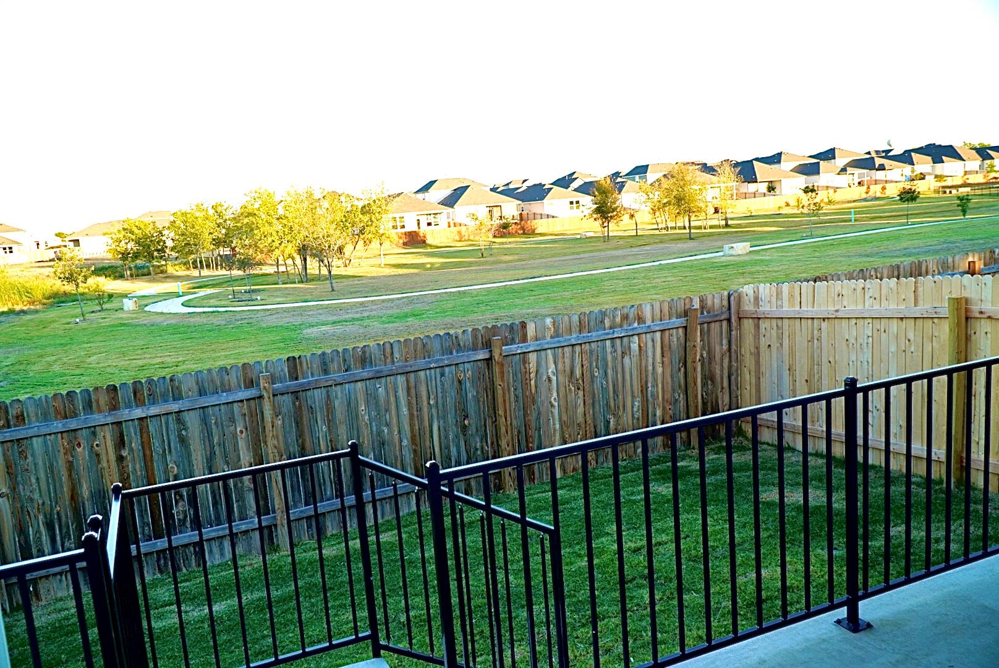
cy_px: 334
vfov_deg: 48.0
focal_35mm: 27
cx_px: 500
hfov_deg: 67.3
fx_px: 750
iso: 100
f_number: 5
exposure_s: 1/100
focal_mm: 18
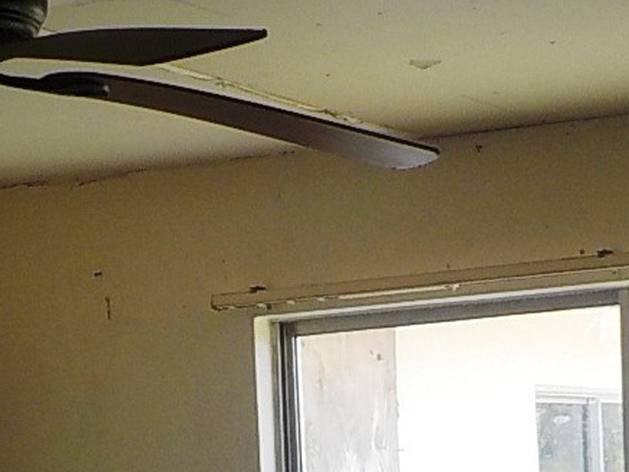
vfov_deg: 12.9
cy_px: 639
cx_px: 250
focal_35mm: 110
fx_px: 1999
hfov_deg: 17.9
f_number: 3.3
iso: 125
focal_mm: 4.1
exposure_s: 1/160
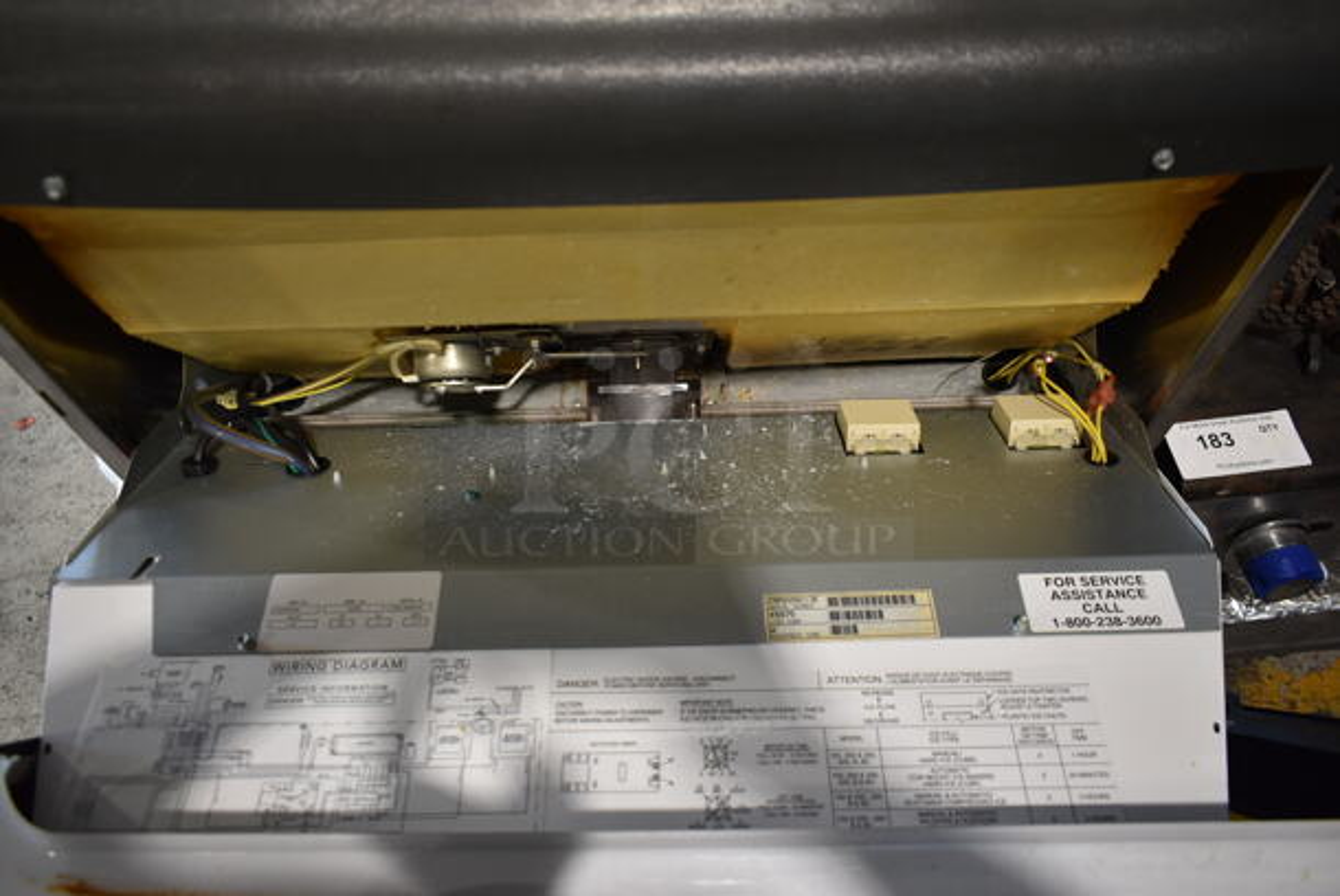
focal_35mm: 27
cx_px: 670
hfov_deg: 67.3
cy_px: 448
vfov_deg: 48.0
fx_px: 1006
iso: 400
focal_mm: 18
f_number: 3.5
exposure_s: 1/30
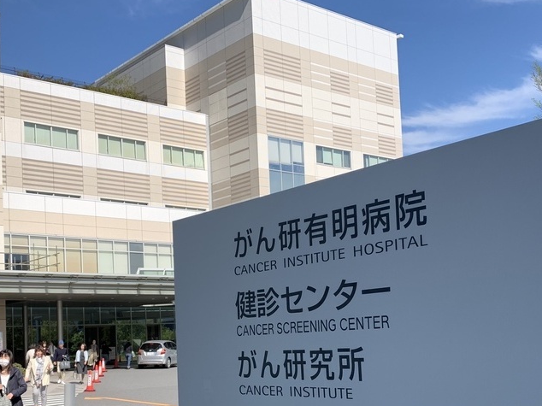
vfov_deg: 40.7
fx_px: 548
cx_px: 216
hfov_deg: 52.3
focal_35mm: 35
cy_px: 209
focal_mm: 4.25
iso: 25
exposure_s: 1/558
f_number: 1.8
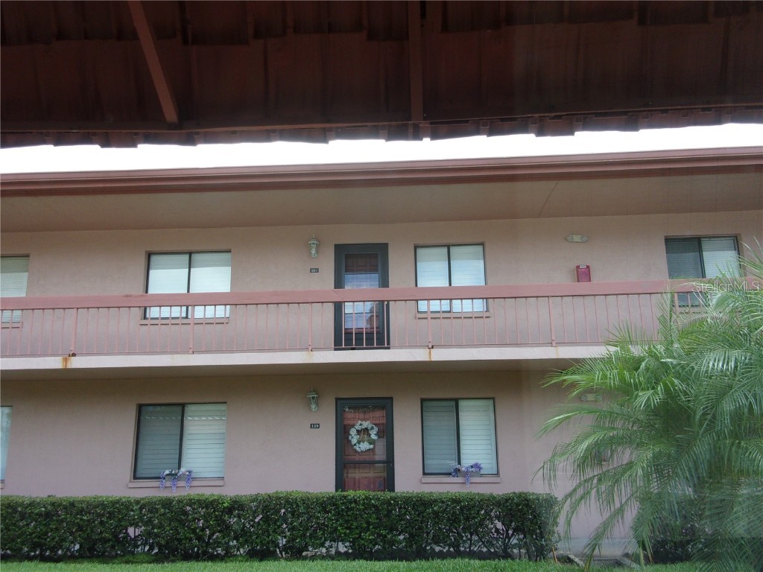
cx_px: 382
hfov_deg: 63.4
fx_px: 617
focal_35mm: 28
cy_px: 286
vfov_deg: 49.7
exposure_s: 1/120
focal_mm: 5.1
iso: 80
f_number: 3.9
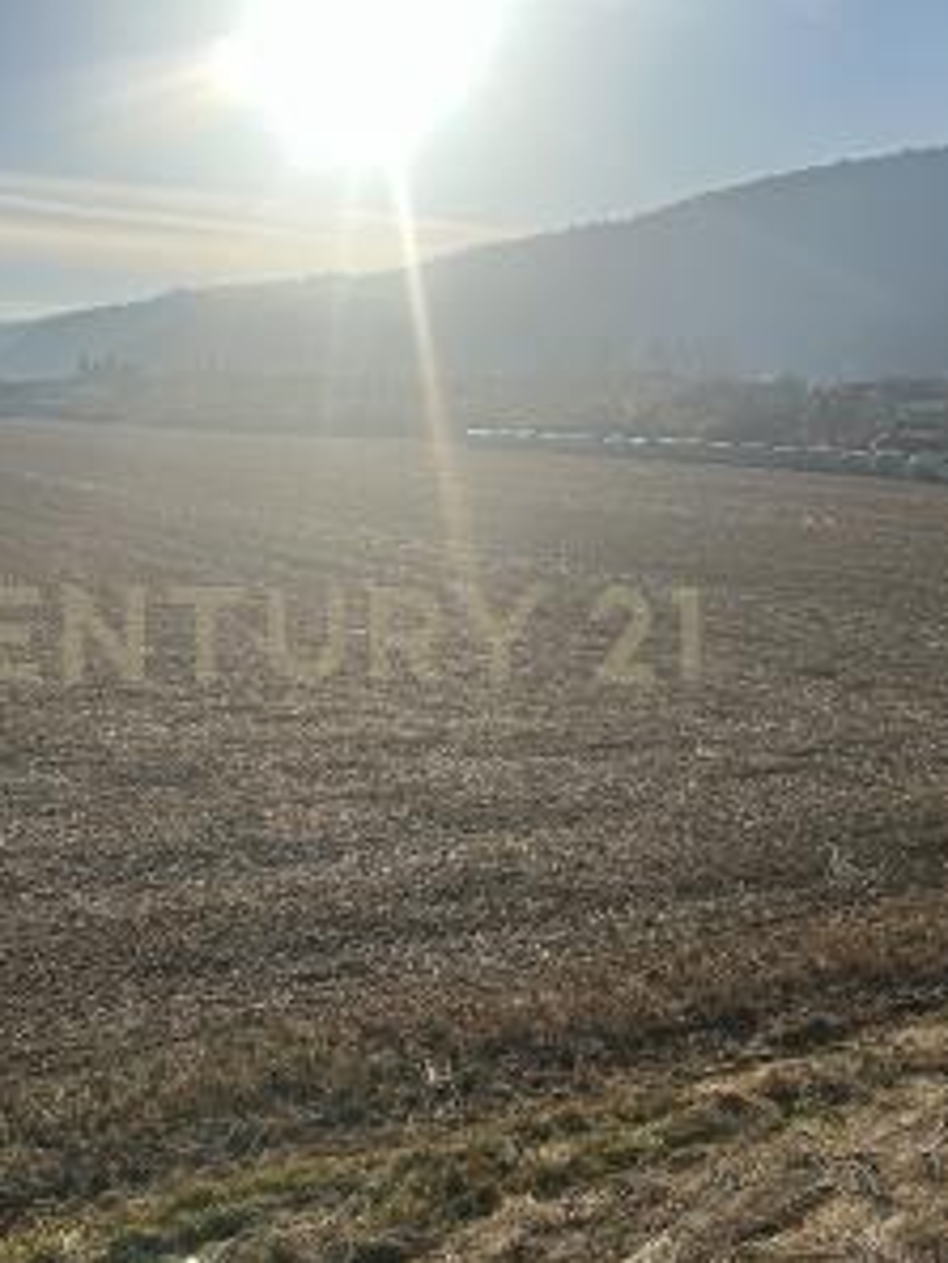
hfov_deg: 40.1
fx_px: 1277
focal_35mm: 35
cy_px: 634
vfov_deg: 52.6
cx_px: 298
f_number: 1.5
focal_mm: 5.7
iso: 50
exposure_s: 1/7463
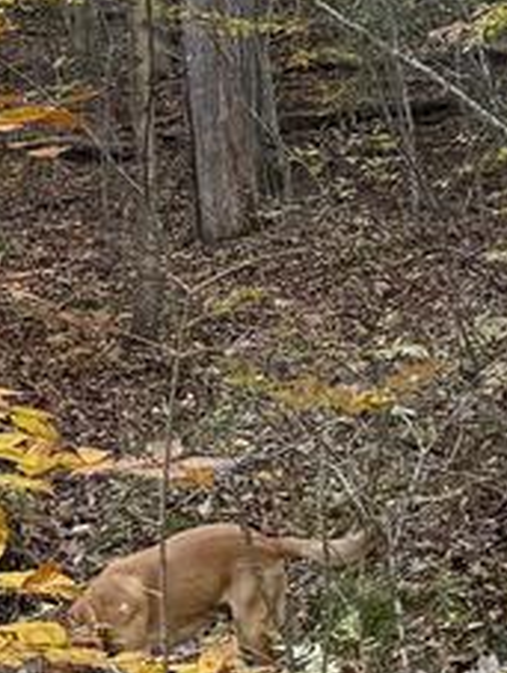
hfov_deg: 9.1
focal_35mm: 152
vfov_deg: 12.6
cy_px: -148
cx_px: -546
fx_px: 2960
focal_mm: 6.76
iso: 64
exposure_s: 1/121
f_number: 1.78
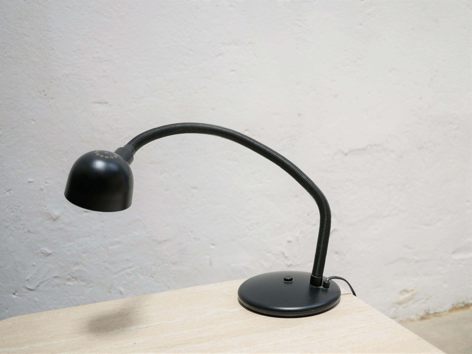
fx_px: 546
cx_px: 236
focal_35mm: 40
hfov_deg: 46.8
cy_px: 177
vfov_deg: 36.0
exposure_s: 1/60
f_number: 1.7
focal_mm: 20
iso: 400
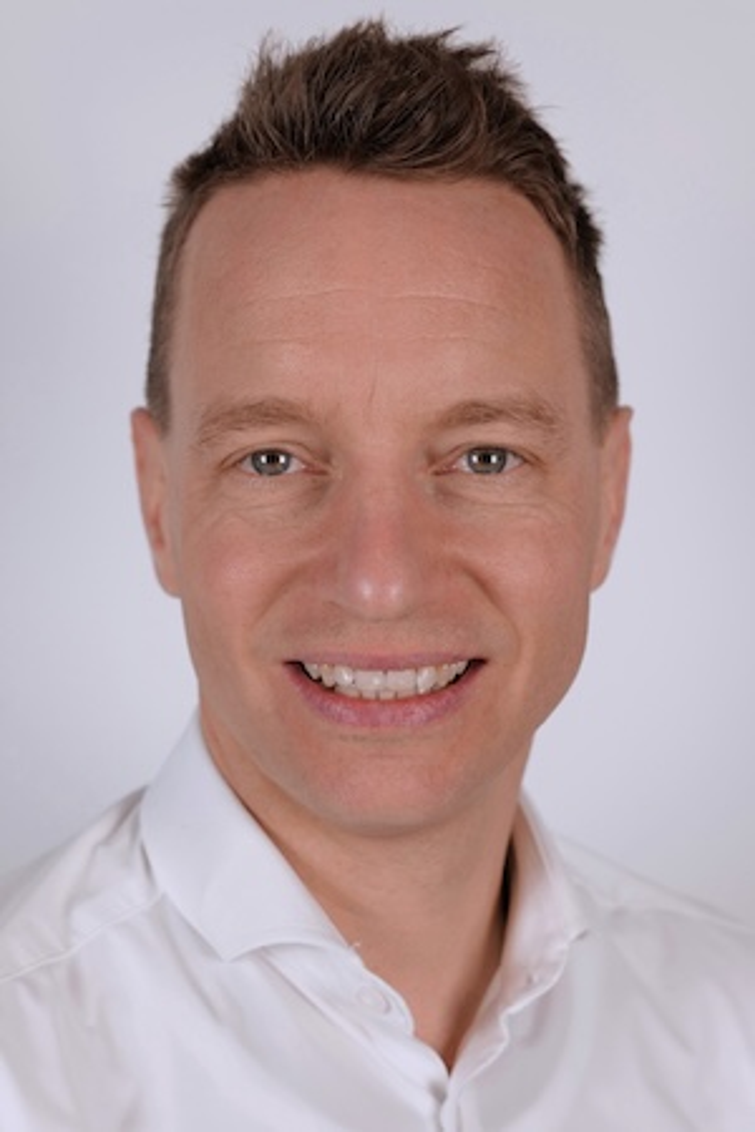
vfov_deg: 28.8
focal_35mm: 70
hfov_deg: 19.5
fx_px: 2202
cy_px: 566
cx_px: 378
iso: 1000
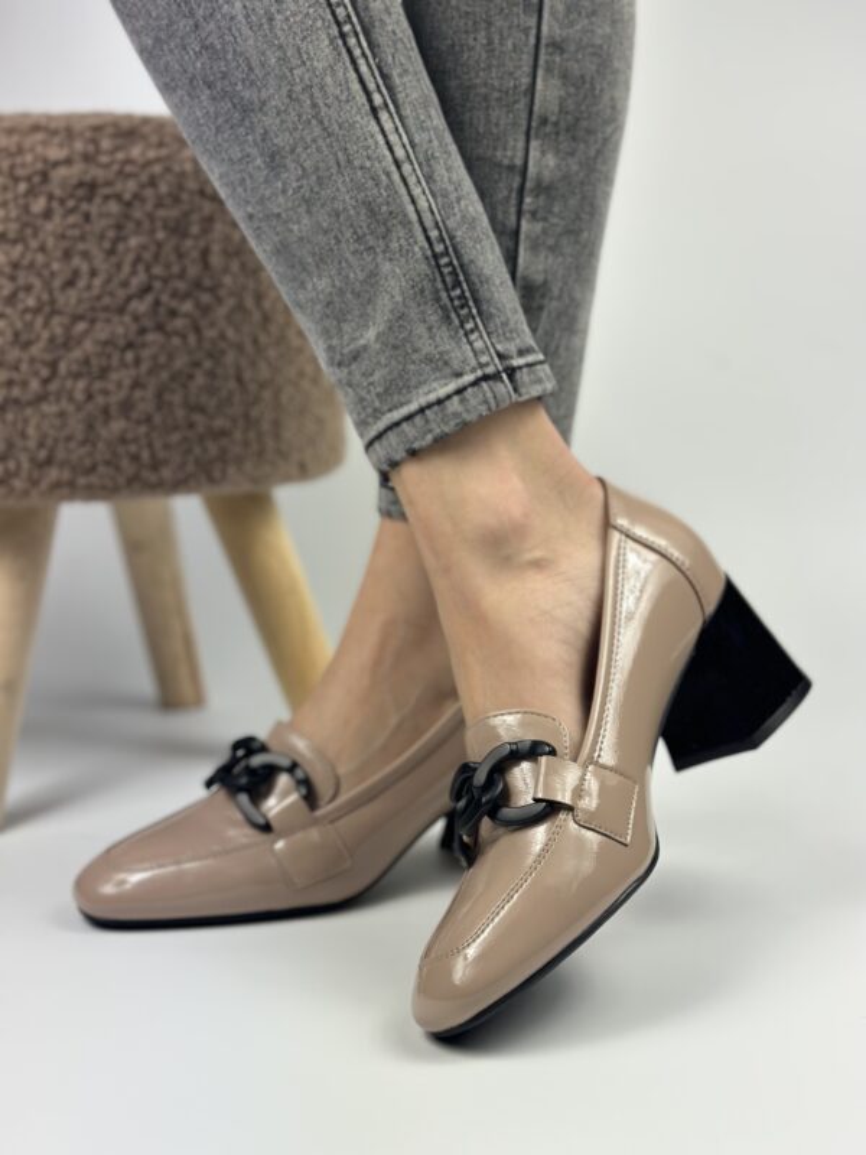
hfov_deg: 30.3
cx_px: 433
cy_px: 578
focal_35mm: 48
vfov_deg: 39.7
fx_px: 1601
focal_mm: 6.86
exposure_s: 1/1133
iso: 80
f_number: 1.78
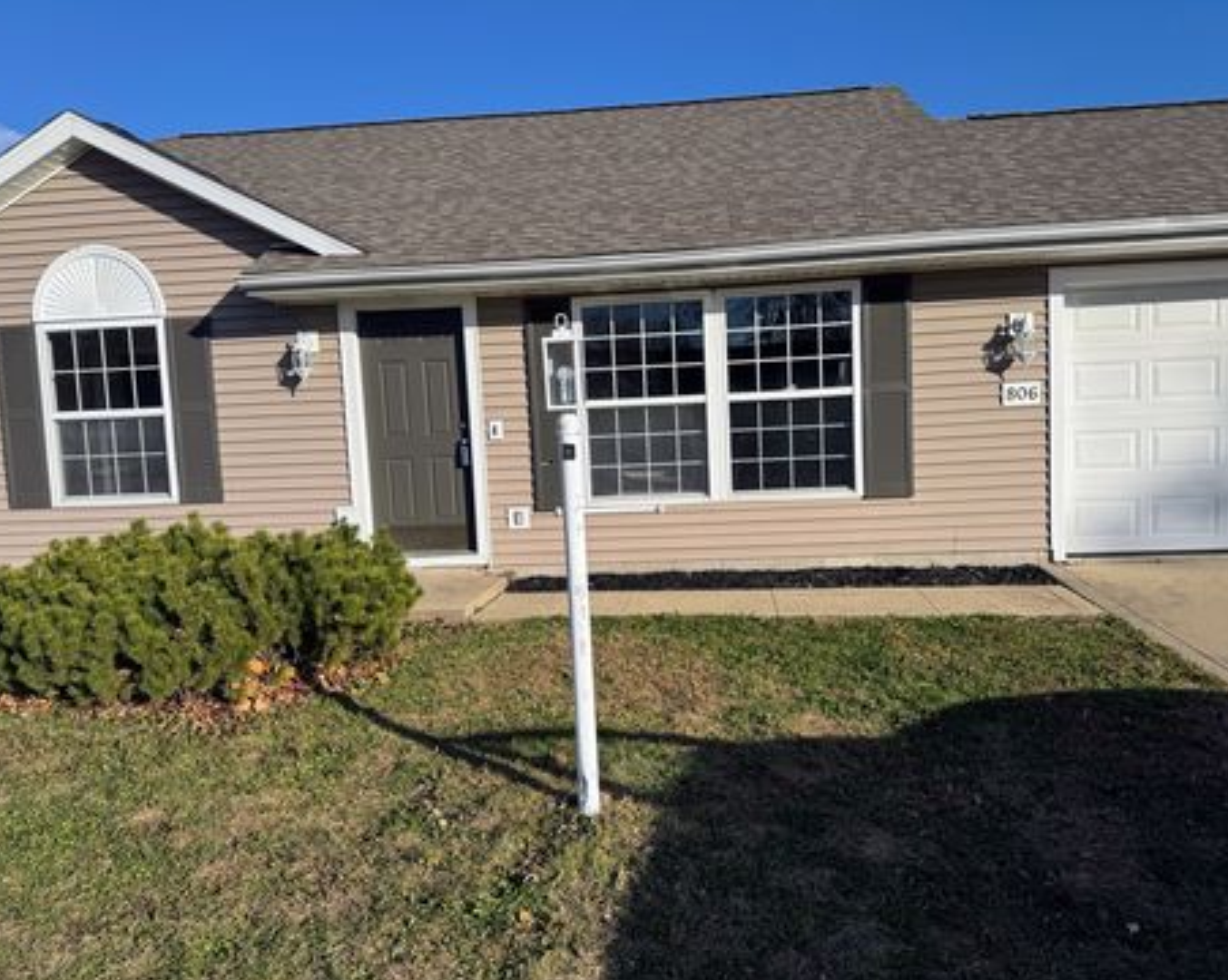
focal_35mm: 26
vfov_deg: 54.9
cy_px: 502
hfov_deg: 66.0
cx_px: 645
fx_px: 944
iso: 80
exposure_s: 1/5814
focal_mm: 6.76
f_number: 1.78
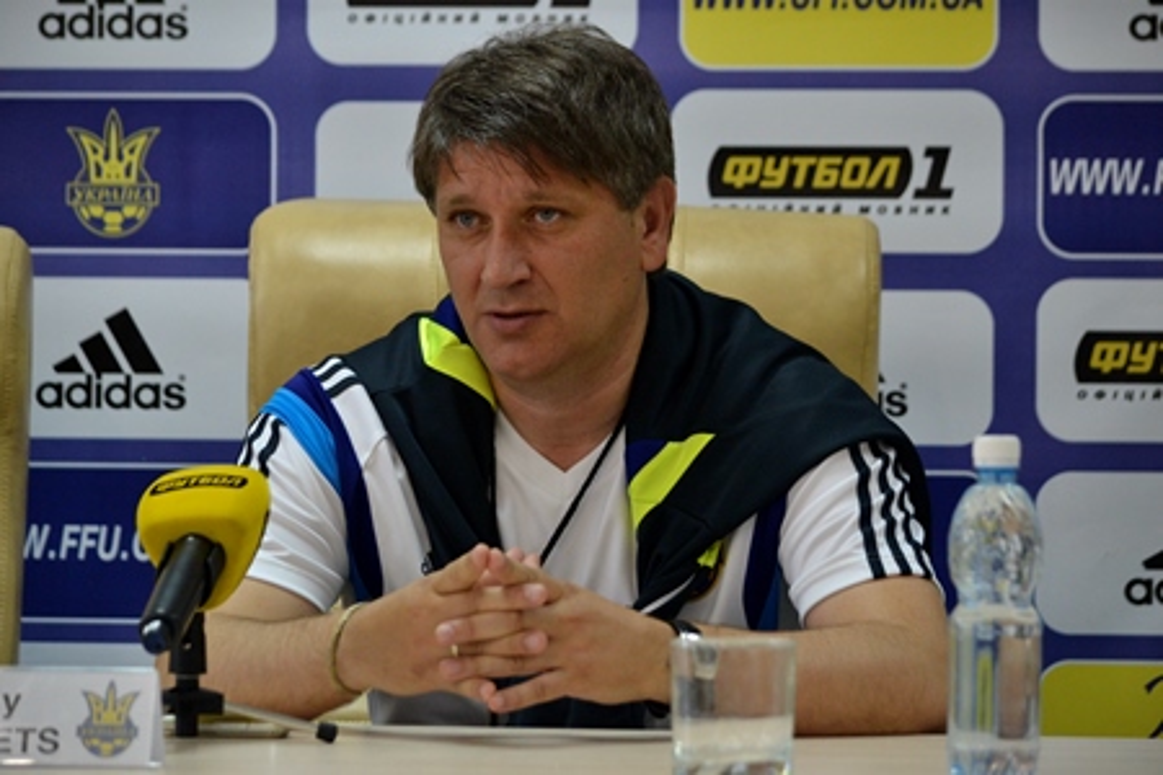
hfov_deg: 10.2
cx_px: 582
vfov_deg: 6.8
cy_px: 388
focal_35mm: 202
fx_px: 6541
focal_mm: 135
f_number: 4.8
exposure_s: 1/125
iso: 1400
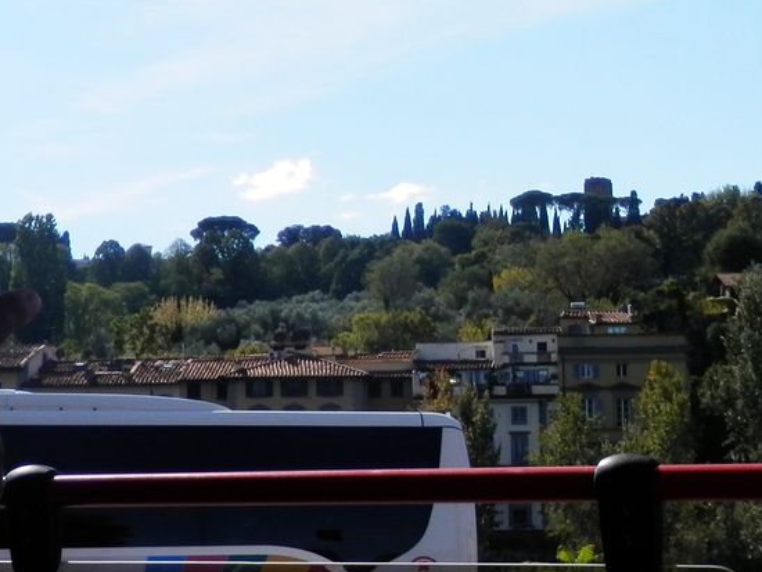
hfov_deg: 20.3
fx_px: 2114
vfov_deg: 15.3
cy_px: 94
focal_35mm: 96
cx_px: 522
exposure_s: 1/1250
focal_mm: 6
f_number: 3.4
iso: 80
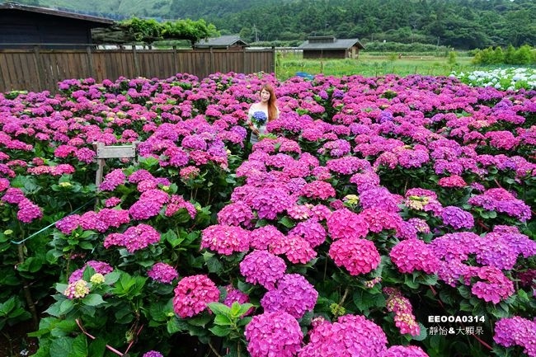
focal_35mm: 24
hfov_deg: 73.8
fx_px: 357
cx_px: 268
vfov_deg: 53.1
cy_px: 178
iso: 125
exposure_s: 1/250
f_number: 2.8
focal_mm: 8.8
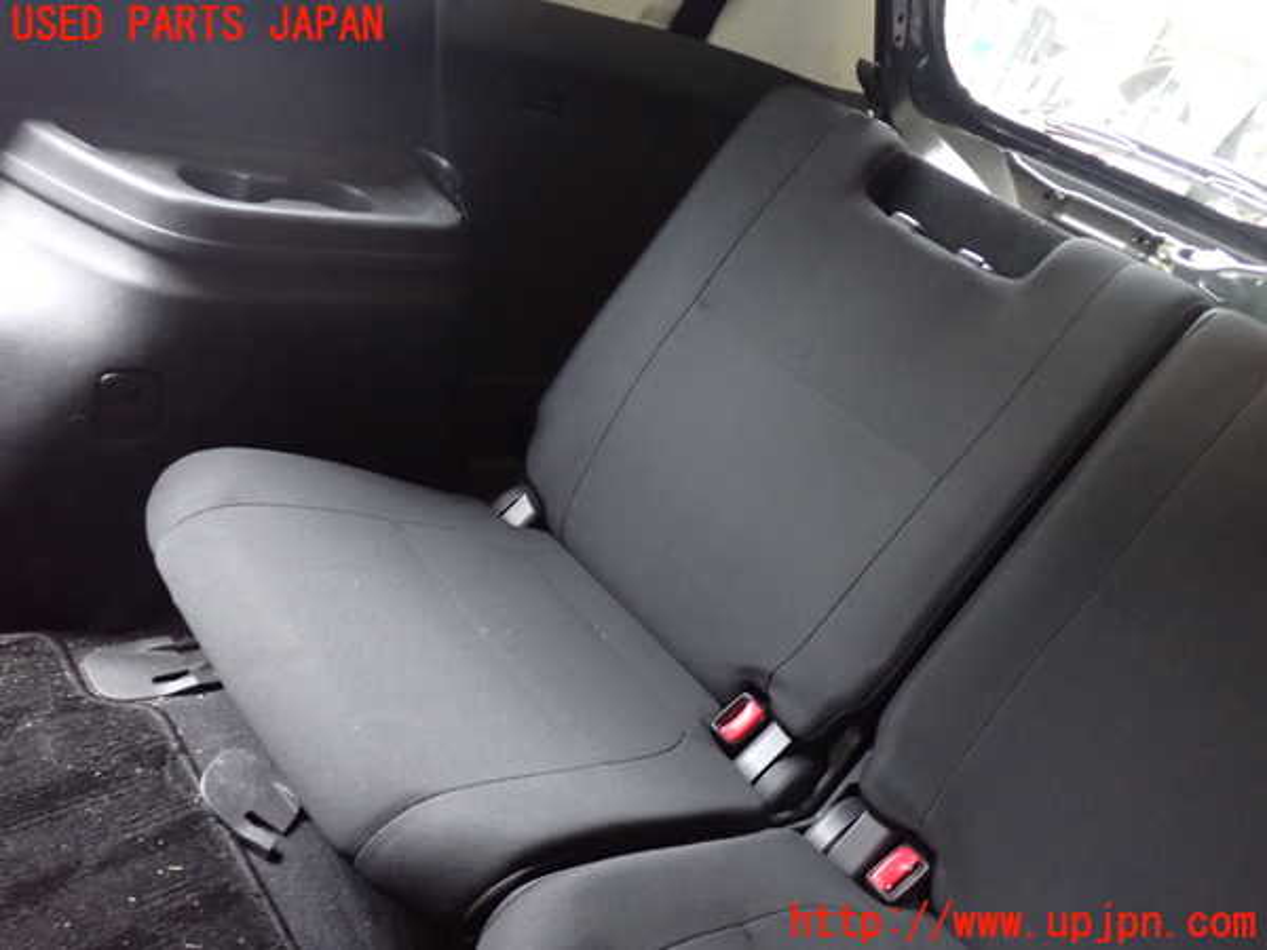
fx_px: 1098
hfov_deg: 60.0
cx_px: 634
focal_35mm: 30
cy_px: 475
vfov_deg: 46.8
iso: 1250
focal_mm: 5.4
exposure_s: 1/8
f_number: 2.3
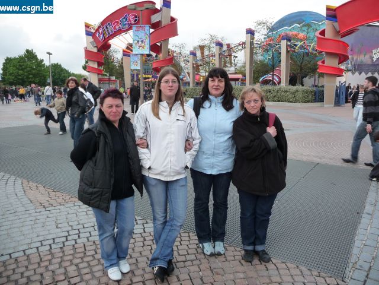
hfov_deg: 63.4
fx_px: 307
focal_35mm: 28
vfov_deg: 49.7
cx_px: 190
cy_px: 142
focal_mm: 4.7
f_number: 3.3
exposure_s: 1/50
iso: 160
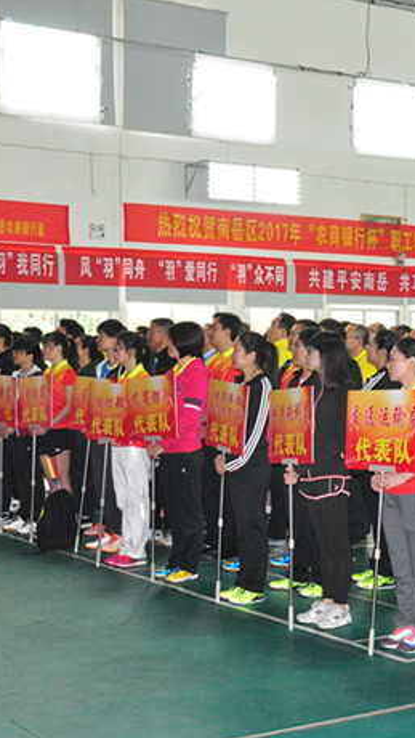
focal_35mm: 62
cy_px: 369
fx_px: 1212
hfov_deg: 19.3
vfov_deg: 33.8
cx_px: 319
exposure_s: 1/125
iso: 1600
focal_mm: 26
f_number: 5
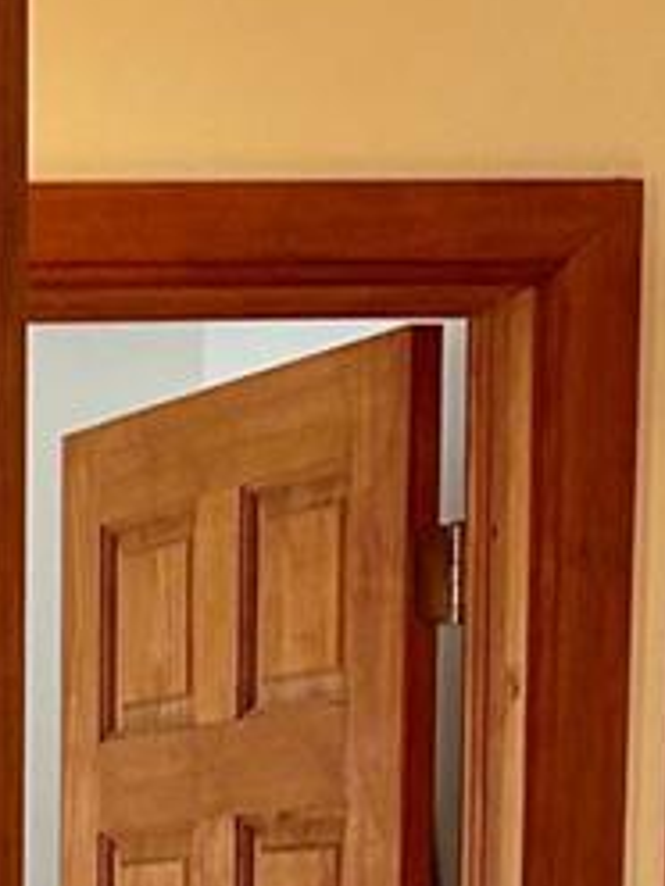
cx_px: -558
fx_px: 4124
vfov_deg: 11.3
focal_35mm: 161
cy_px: 1686
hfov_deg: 8.8
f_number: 1.5
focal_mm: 5.7
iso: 125
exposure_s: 1/120
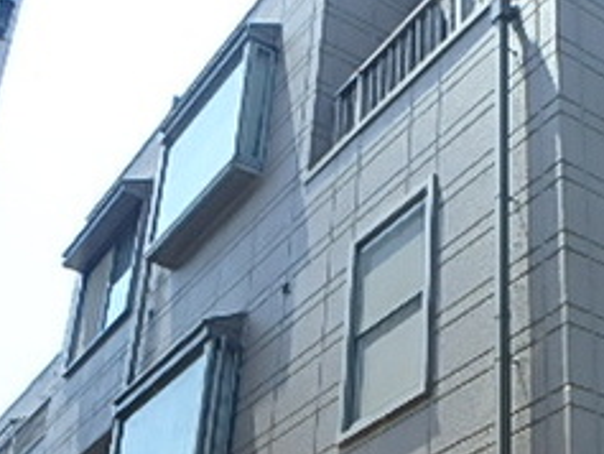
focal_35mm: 62
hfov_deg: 30.3
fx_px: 1082
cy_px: 394
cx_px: 494
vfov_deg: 23.2
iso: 125
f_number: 3.5
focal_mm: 3.7
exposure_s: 1/500
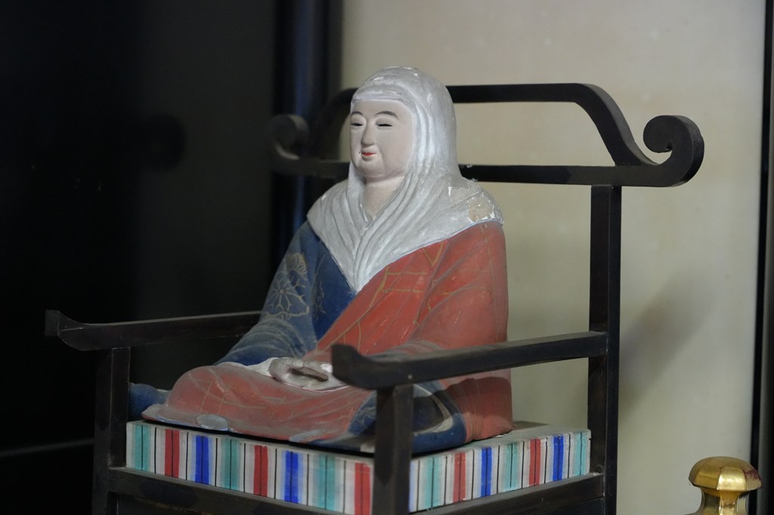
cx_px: 387
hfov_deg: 27.4
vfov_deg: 18.4
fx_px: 1590
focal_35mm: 74
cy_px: 258
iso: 10000
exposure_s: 1/160
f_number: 4
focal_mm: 74
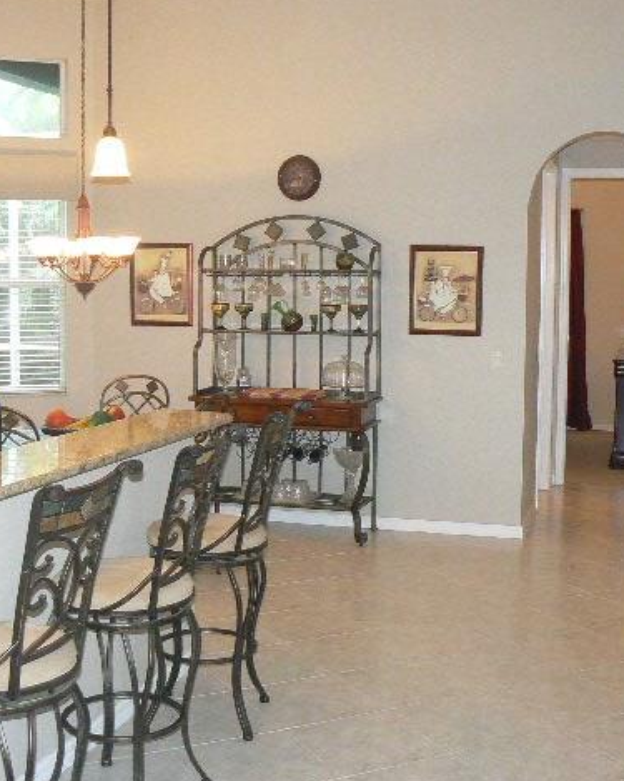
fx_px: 1108
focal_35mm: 48
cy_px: 388
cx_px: 248
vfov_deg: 38.8
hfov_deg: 31.3
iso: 250
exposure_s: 1/30
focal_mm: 6
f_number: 2.8
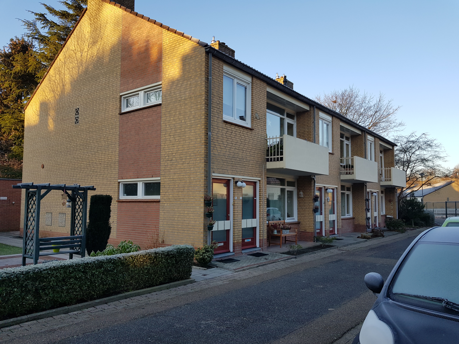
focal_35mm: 26
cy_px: 172
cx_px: 230
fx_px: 345
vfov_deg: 53.1
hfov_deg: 67.3
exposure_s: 1/459
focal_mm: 4.2
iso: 40
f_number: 1.7
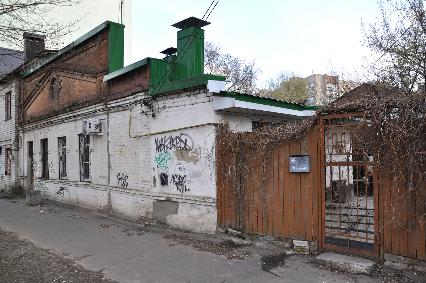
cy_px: 142
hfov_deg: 67.4
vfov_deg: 47.9
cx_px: 213
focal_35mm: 27
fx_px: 319
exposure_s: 1/125
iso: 200
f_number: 5.6
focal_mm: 18
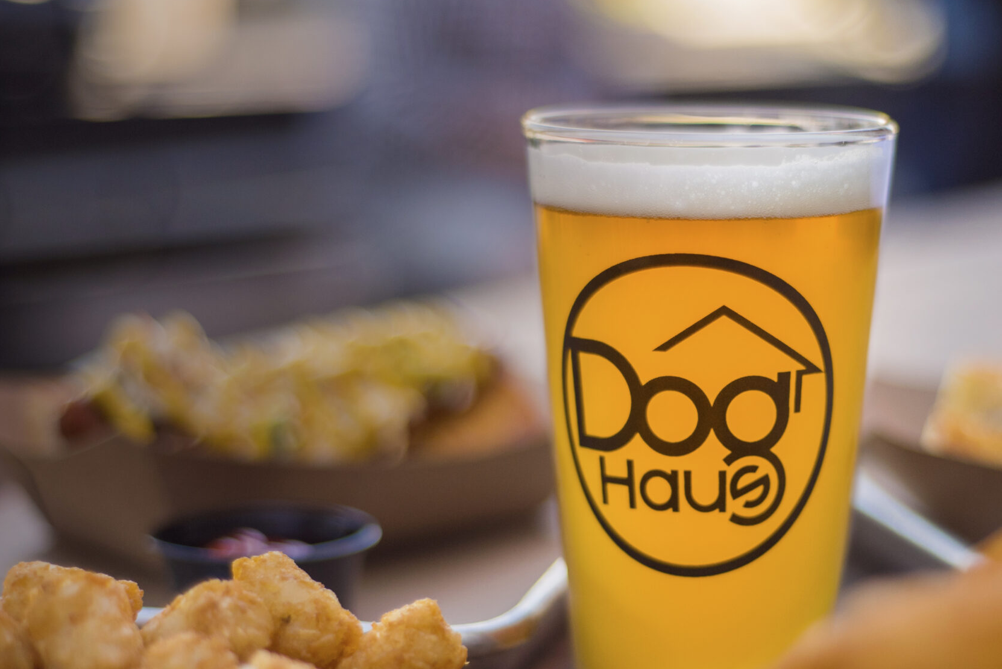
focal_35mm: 77
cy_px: 415
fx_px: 2144
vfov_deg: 17.7
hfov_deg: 26.2
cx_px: 631
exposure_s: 1/2500
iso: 800
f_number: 1.8
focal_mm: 50
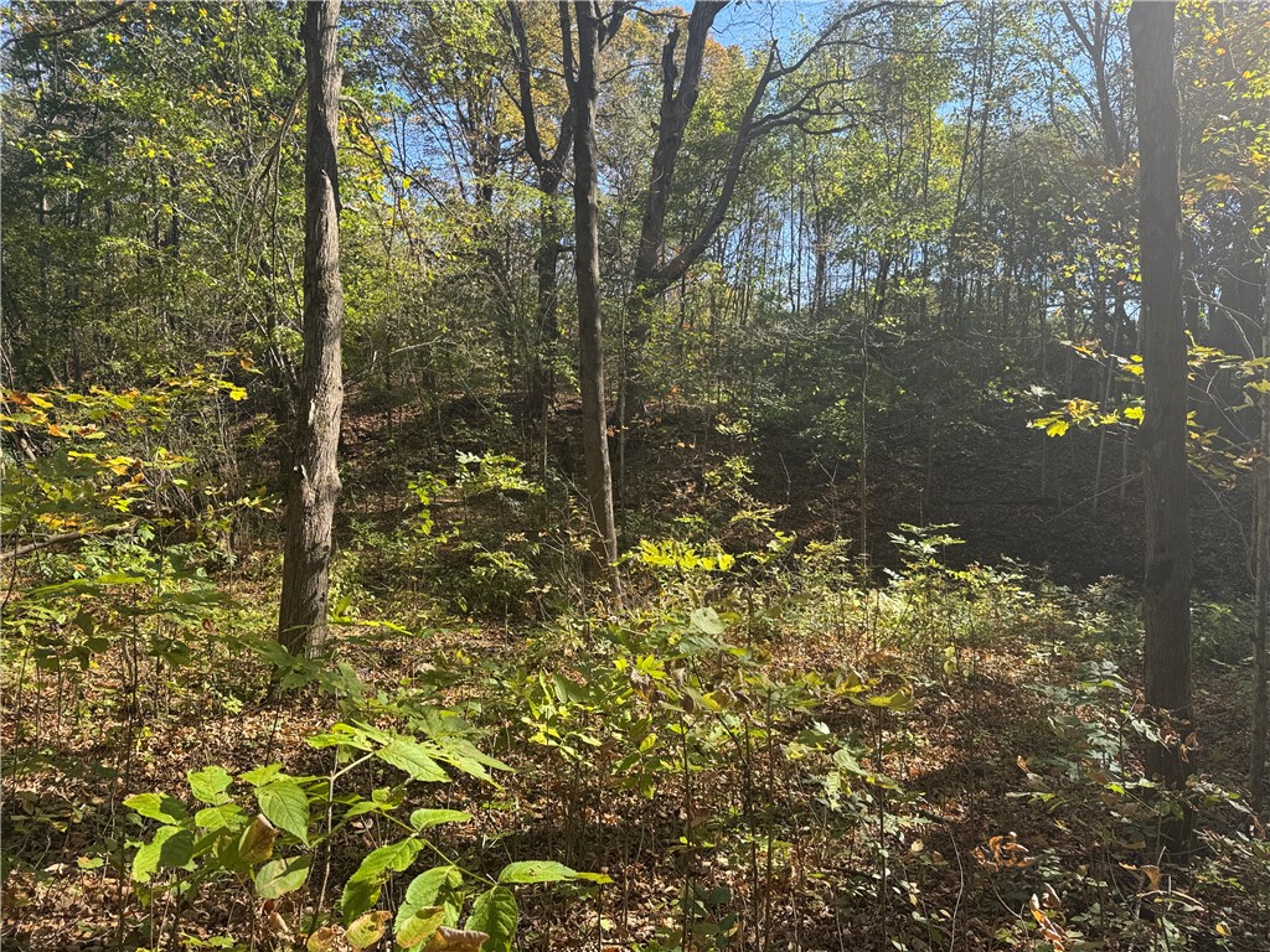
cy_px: 476
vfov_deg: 56.8
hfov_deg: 71.6
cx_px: 635
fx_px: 881
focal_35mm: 24
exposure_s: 1/1026
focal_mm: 6.76
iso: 80
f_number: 1.78
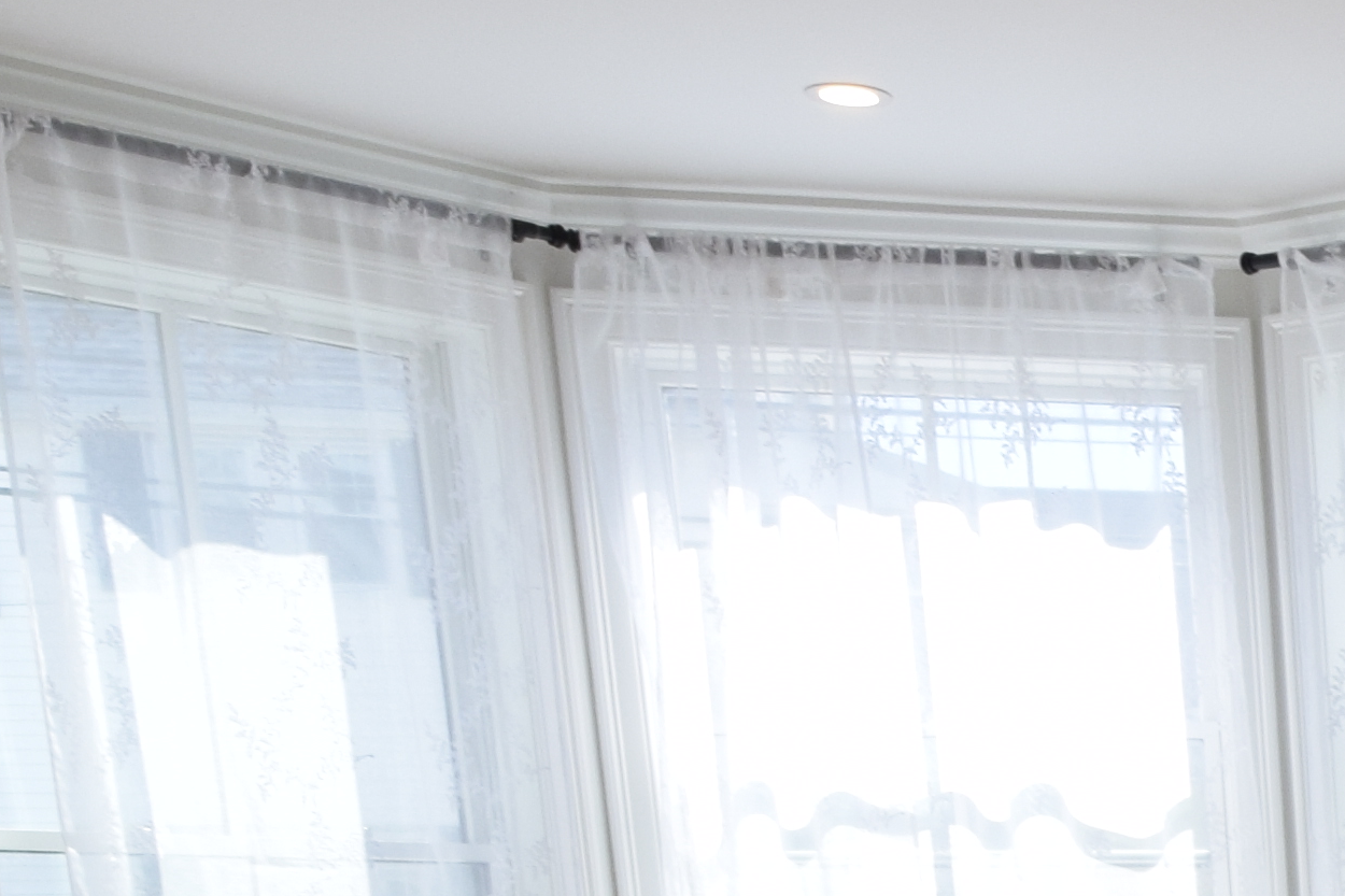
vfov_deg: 16.4
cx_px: 1938
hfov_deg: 23.3
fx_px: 2689
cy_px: 1527
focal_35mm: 72
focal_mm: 10
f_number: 7.1
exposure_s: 1/200
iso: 400
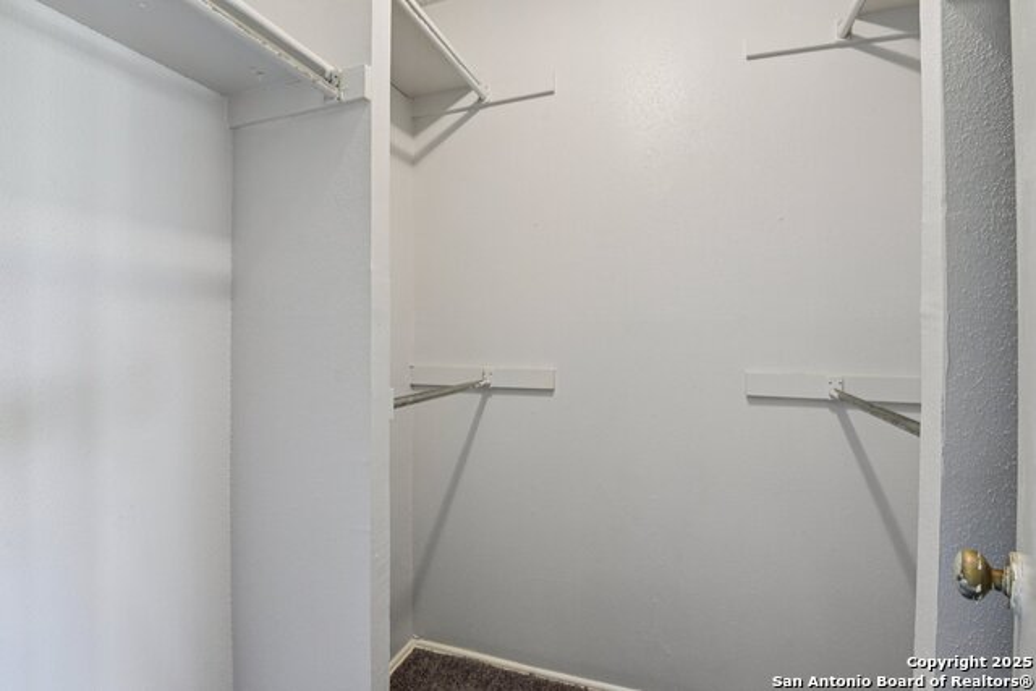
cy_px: 346
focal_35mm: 17
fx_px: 489
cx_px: 518
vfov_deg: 70.5
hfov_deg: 93.3
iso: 3200
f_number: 8
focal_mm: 17
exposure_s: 1/15
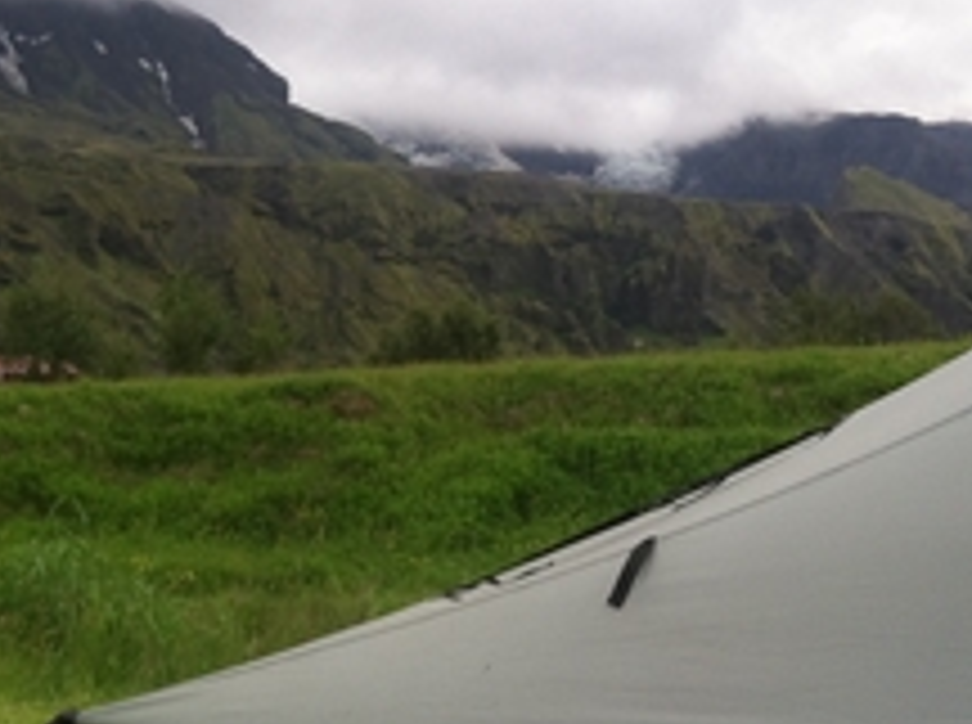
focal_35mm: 81
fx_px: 2269
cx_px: 504
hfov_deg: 24.2
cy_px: 515
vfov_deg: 18.1
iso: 80
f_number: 2.8
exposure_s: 1/278
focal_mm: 3.85
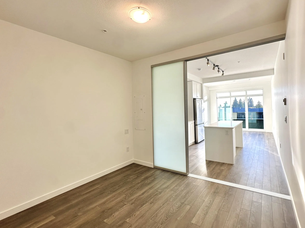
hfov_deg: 90.5
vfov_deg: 74.6
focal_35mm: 17
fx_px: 150
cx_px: 174
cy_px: 106
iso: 80
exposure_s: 1/120
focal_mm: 2.22
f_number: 2.2
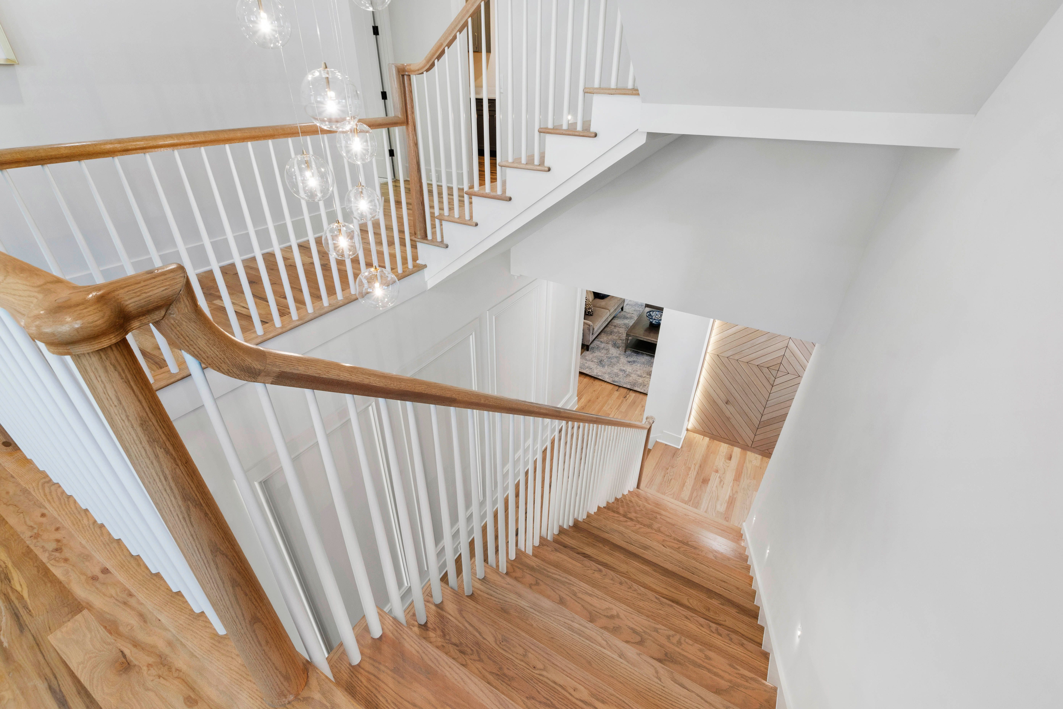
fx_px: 443
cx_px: 532
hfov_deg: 100.4
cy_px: 354
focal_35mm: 15
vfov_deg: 77.3
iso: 100
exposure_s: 1/4
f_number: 8
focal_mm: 10
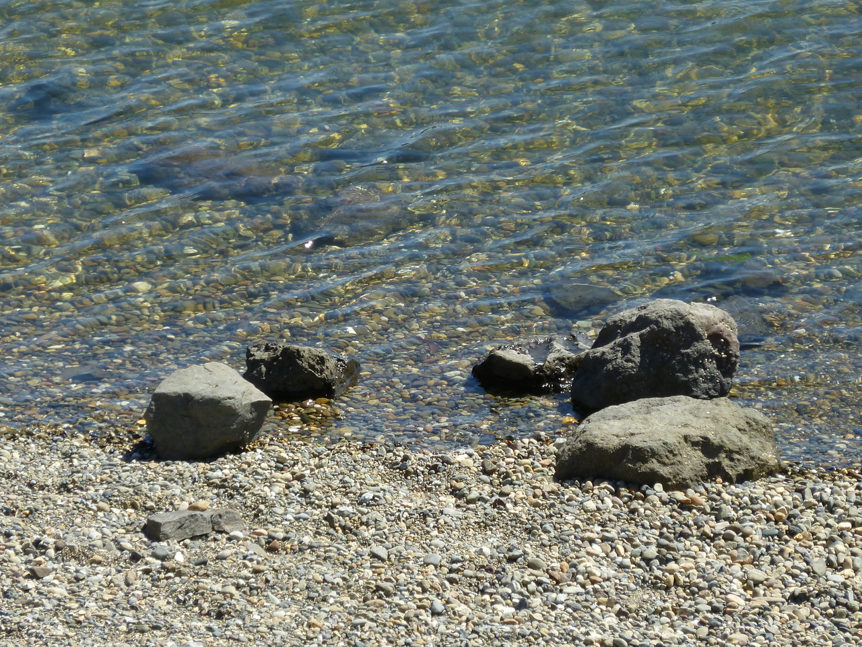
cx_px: 431
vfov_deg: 5.9
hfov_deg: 7.9
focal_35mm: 250
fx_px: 6225
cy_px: 324
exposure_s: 1/160
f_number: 5.9
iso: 80
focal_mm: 36
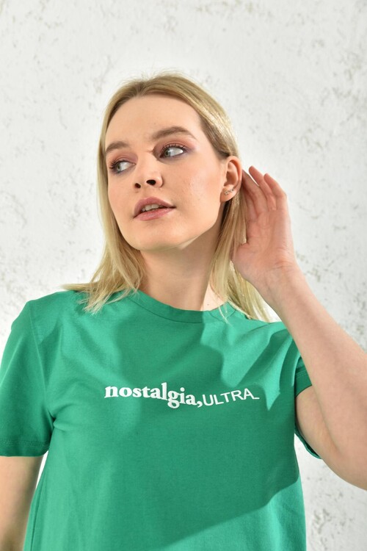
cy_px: 276
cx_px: 184
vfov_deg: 42.7
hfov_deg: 29.2
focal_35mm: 46
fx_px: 703
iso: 100
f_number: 7.1
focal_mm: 46
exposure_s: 1/160
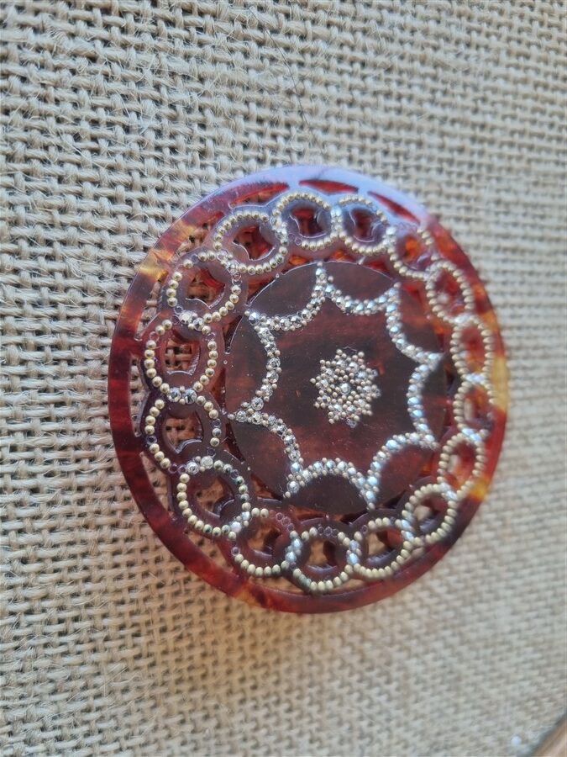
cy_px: 378
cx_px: 284
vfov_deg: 67.3
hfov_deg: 53.1
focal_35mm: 26
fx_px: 568
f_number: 1.8
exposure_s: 1/100
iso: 200
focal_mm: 5.4
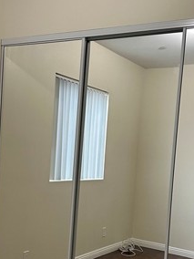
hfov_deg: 27.0
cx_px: 78
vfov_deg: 35.2
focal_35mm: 54
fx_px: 404
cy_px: 174
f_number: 1.78
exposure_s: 1/60
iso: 320
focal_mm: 6.86
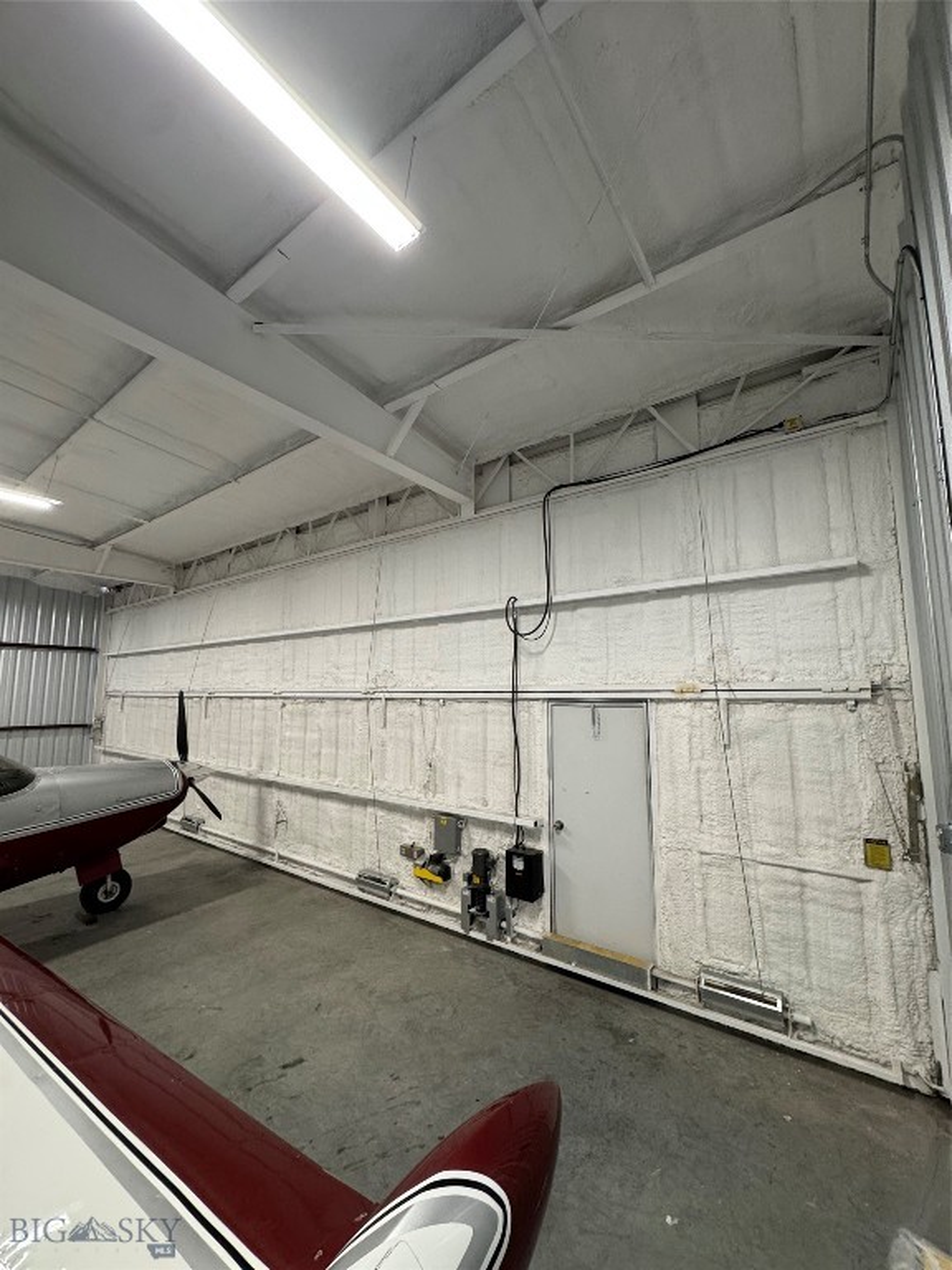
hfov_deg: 85.7
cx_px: 476
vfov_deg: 102.1
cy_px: 635
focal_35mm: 14
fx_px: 513
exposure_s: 1/60
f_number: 2.2
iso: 250
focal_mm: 2.22
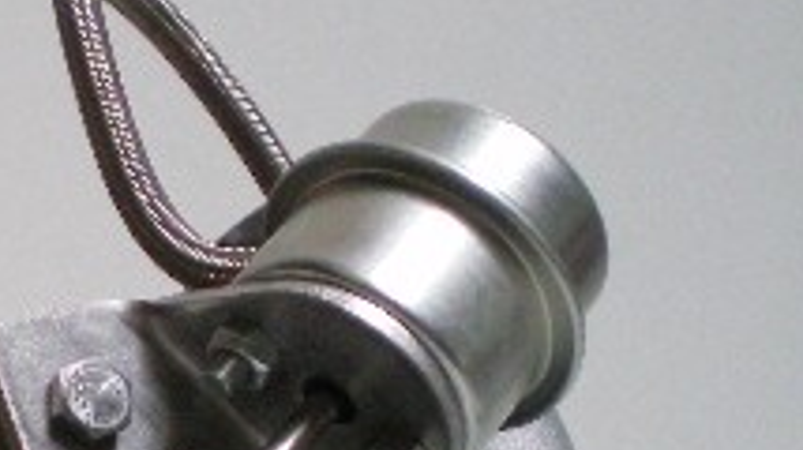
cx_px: -315
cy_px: 499
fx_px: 2638
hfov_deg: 16.2
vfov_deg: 9.7
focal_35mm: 124
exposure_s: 1/8
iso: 400
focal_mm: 6.3
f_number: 3.1
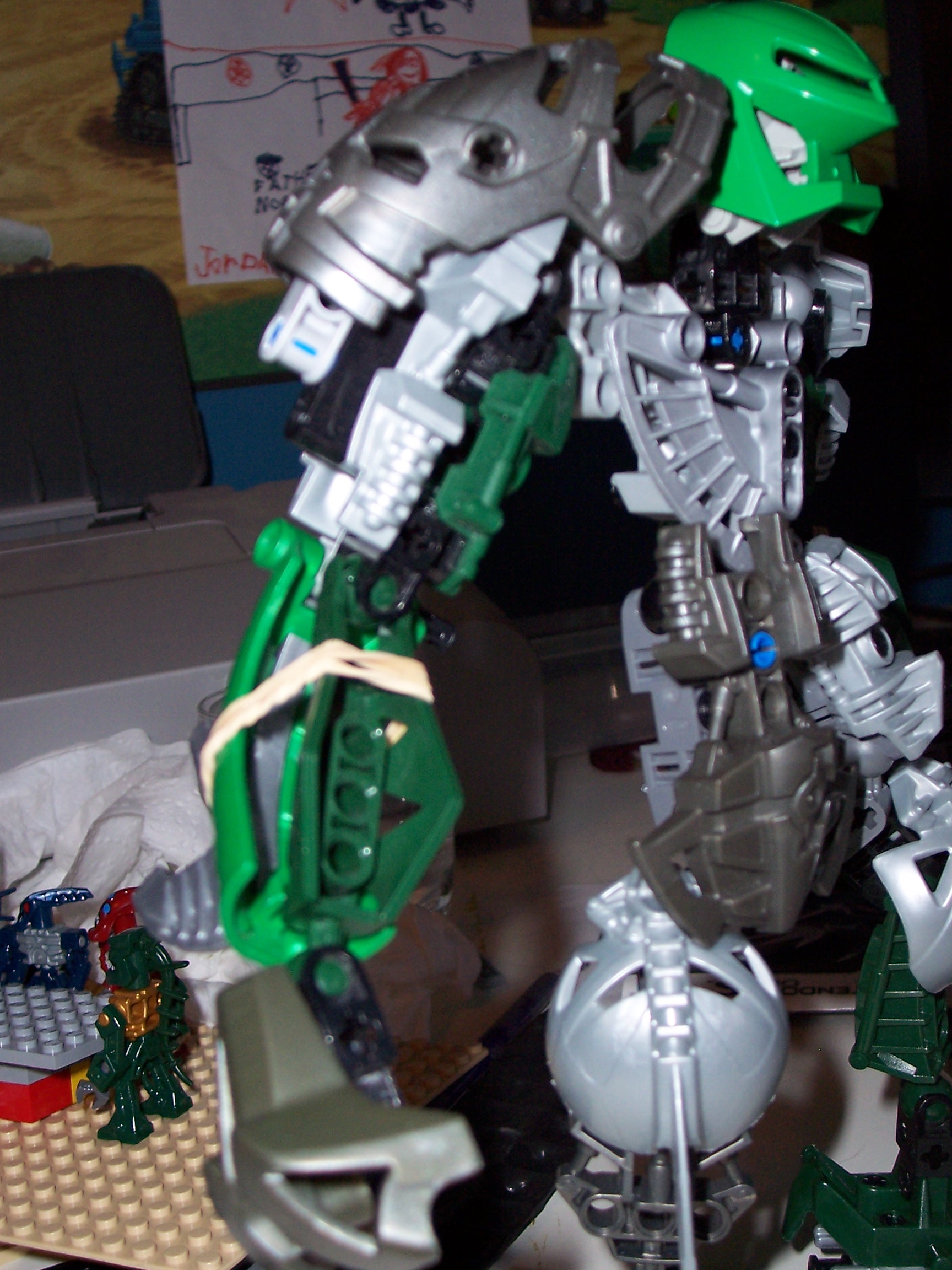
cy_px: 635
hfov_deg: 34.3
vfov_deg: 44.8
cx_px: 476
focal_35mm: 42
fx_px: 1540
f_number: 3
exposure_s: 1/60
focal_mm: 7
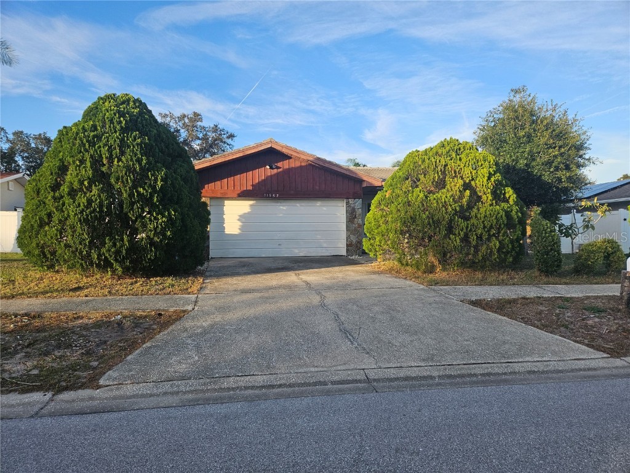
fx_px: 419
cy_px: 236
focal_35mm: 23
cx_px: 315
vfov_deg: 58.9
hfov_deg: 73.9
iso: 50
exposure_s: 1/1058
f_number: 1.8
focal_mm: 5.4
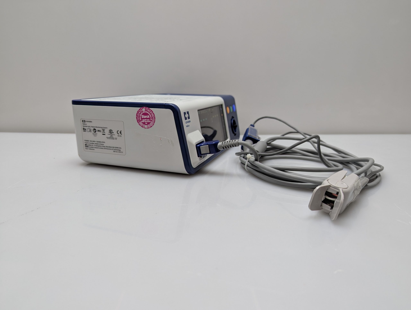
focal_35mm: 24
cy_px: 155
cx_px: 206
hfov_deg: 71.5
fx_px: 285
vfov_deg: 56.9
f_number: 1.85
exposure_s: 1/100
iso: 78
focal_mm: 6.81
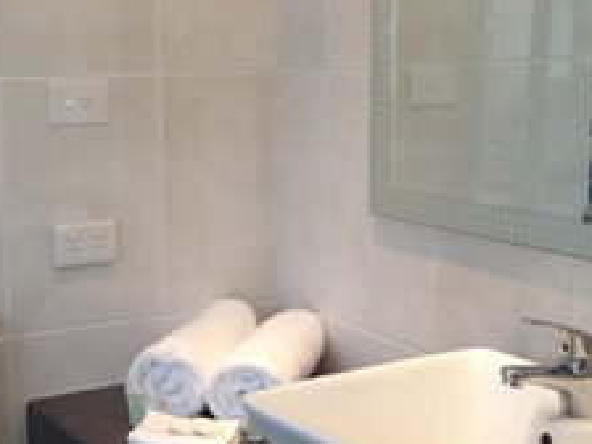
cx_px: 214
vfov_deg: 19.6
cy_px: 235
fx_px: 1283
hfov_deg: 25.9
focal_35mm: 75
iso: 50
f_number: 2.4
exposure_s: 1/40
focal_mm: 4.28
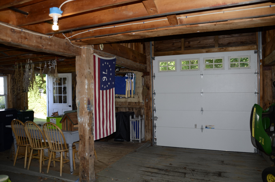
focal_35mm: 27
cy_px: 91
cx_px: 138
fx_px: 206
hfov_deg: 67.5
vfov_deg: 47.7
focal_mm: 18
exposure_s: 1/60
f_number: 3.5
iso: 100
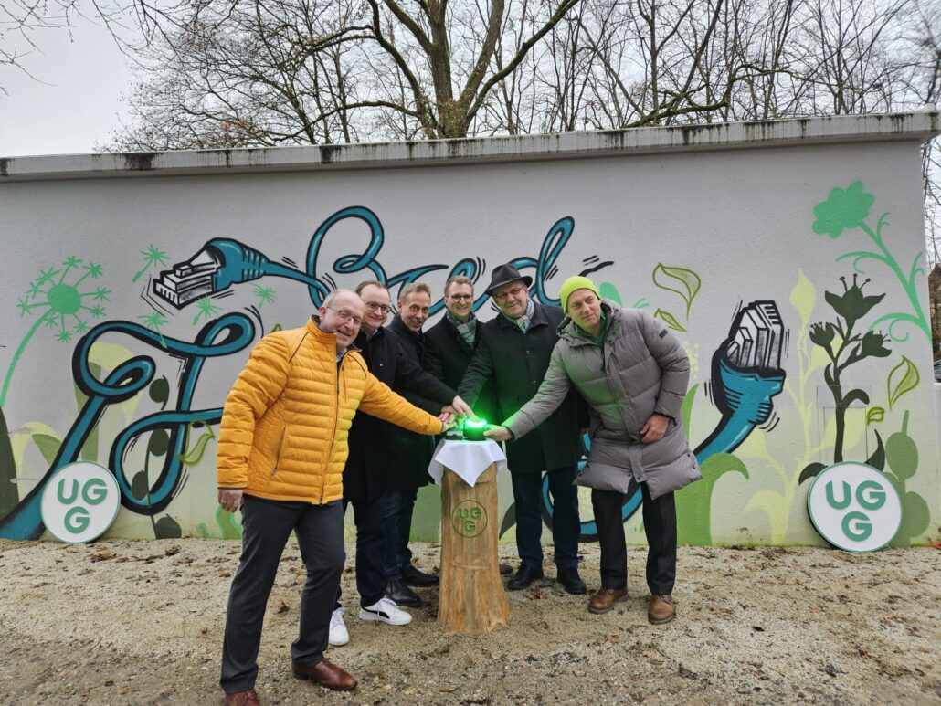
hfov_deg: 73.9
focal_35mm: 23
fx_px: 625
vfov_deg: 58.9
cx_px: 470
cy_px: 353
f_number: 1.8
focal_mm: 5.4
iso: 100
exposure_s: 1/180
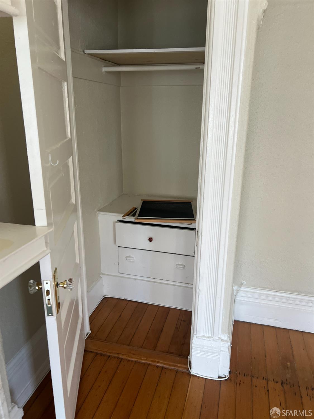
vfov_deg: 67.3
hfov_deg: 53.1
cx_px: 157
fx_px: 314
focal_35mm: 26
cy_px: 210
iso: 100
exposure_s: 1/121
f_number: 1.5
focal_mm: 5.7
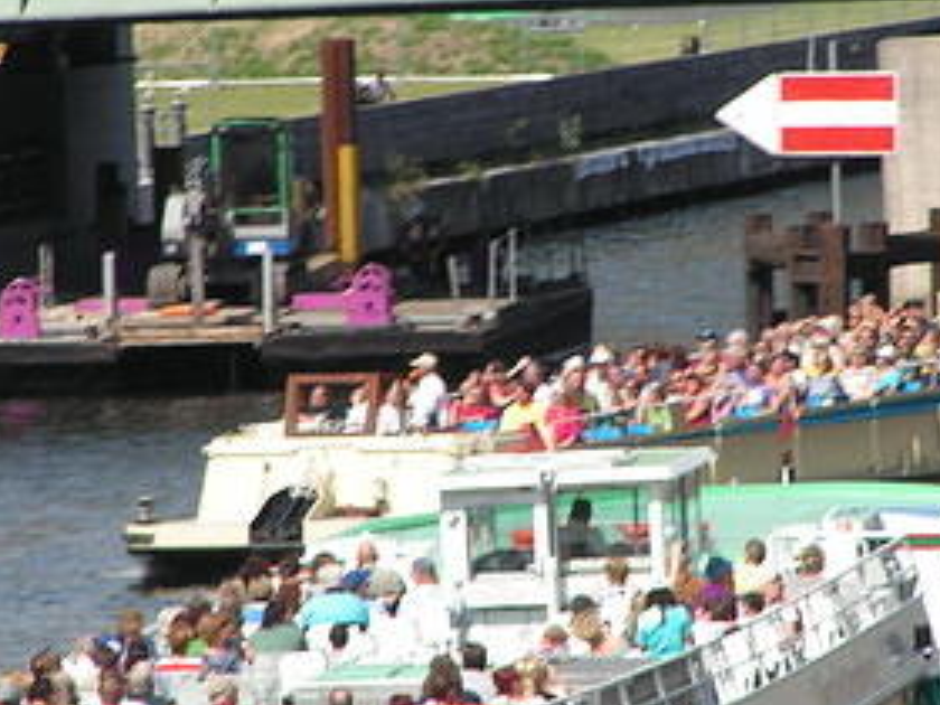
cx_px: 638
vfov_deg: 1.7
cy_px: 235
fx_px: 23625
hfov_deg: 2.3
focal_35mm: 870
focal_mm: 63
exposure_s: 1/400
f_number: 5
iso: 50
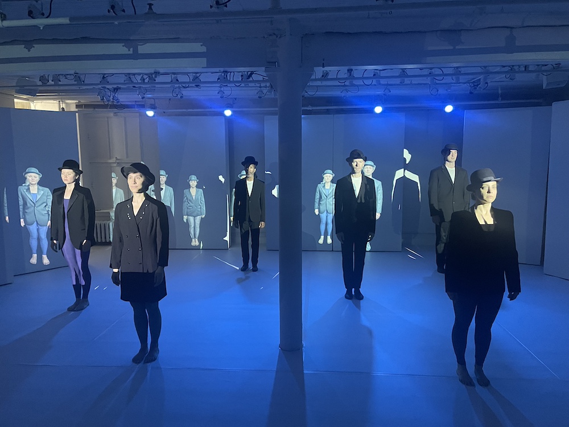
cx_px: 284
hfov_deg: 67.3
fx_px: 427
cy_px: 214
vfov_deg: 53.1
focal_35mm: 26
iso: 640
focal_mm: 4.2
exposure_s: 1/40
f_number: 1.6
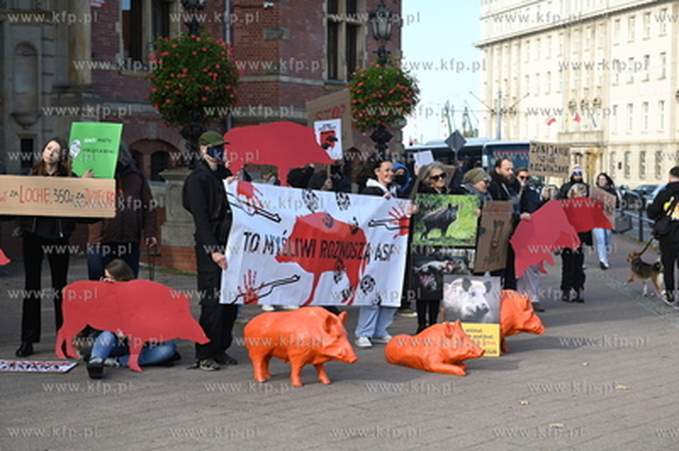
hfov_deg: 28.9
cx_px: 340
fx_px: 1319
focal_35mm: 70
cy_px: 226
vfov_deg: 19.4
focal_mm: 70
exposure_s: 1/800
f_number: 4.5
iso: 400
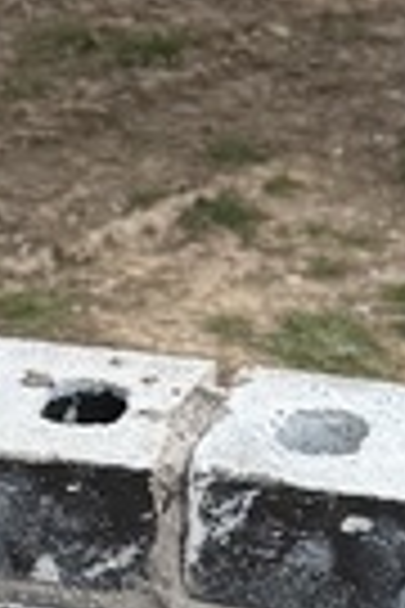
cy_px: 545
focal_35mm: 189
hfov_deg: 7.2
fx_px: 3189
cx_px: -158
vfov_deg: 10.8
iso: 80
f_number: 1.78
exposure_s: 1/1151
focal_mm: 6.76
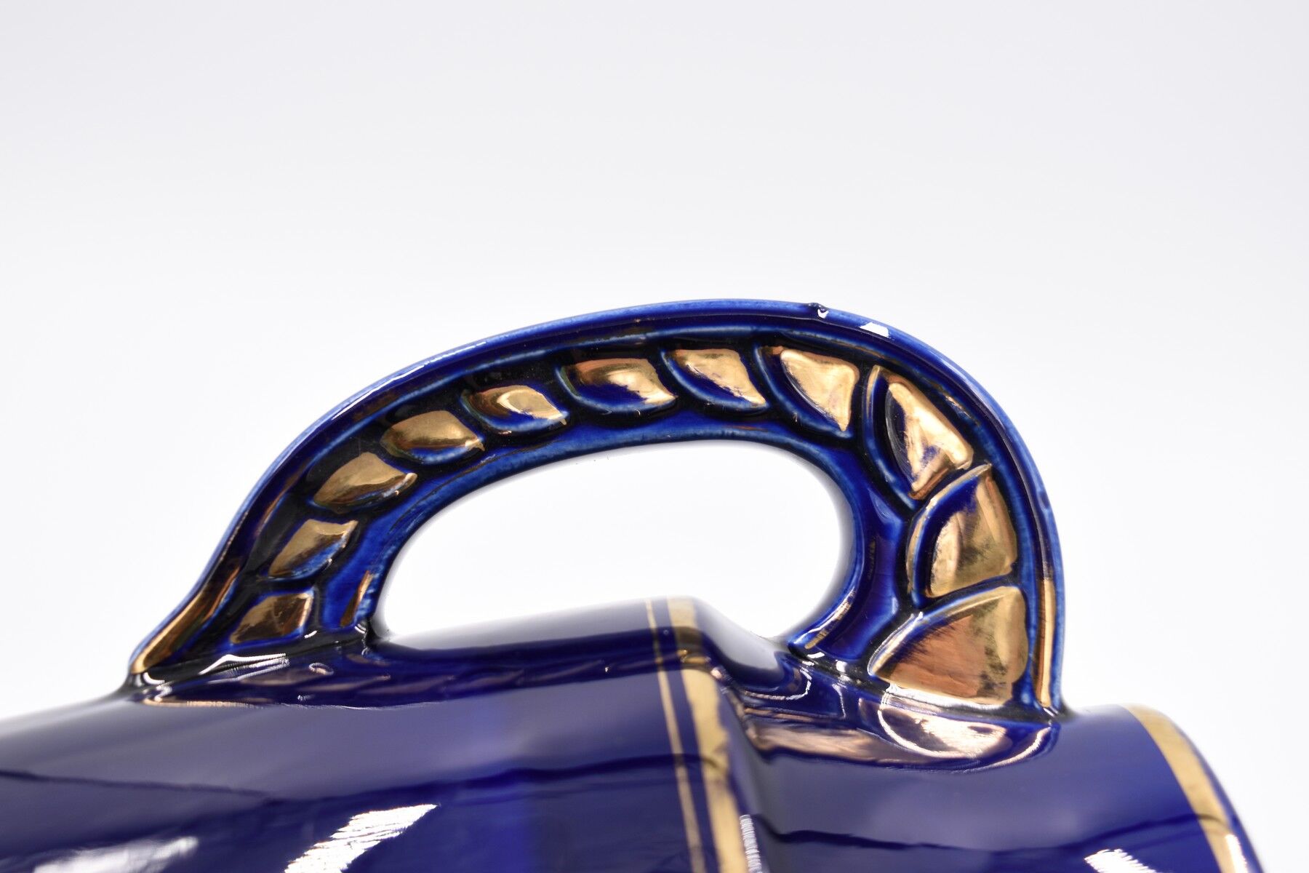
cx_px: 654
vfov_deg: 25.8
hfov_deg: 37.9
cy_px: 436
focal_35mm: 52
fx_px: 1909
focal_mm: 35
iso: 320
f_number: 5.6
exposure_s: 1/160
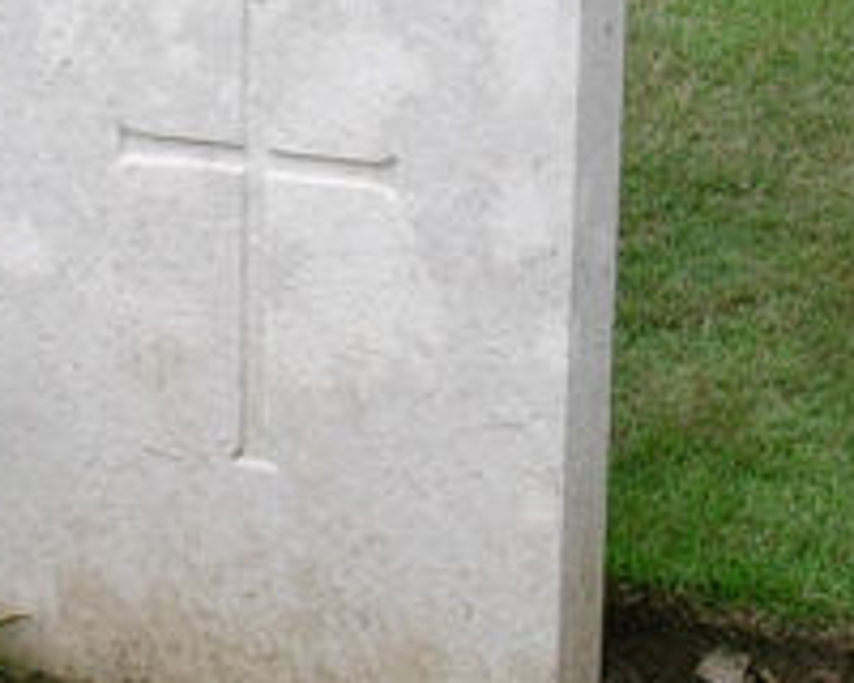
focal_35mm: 132
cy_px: -47
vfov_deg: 11.5
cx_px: 363
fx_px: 3336
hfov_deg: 14.6
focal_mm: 6.7
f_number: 5.8
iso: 70
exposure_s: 1/152
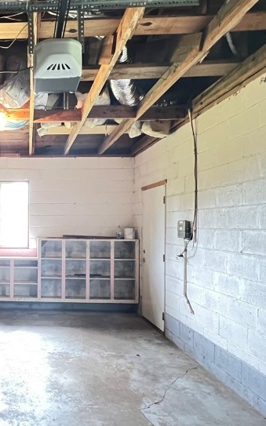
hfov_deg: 42.6
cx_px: 15
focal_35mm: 26
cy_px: 228
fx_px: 302
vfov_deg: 70.3
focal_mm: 1.57
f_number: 1.8
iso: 1000
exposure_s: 1/40
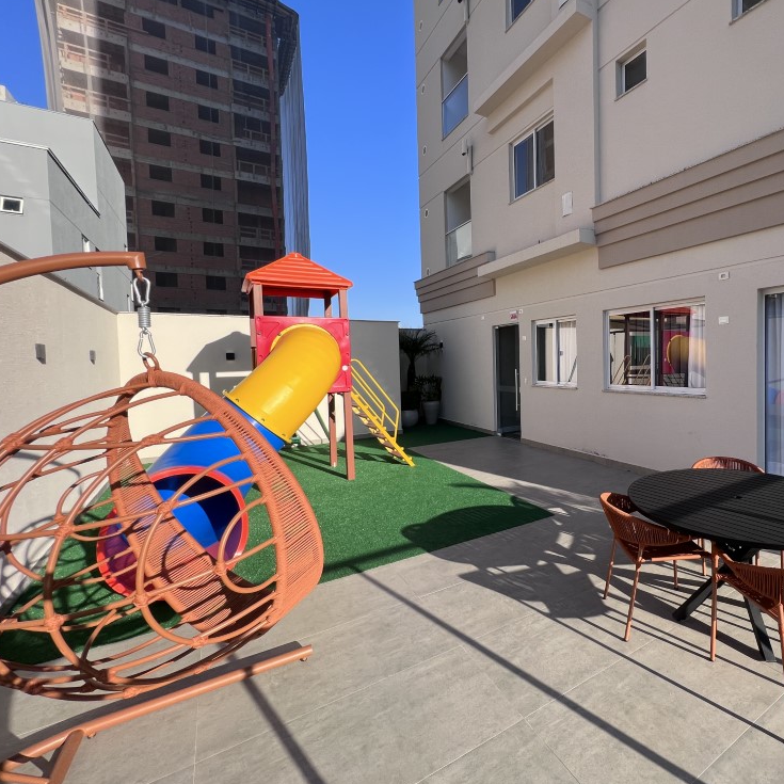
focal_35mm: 16
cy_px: 379
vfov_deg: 87.4
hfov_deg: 83.9
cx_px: 532
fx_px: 410
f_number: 1.8
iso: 32
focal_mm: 1.57
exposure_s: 1/803
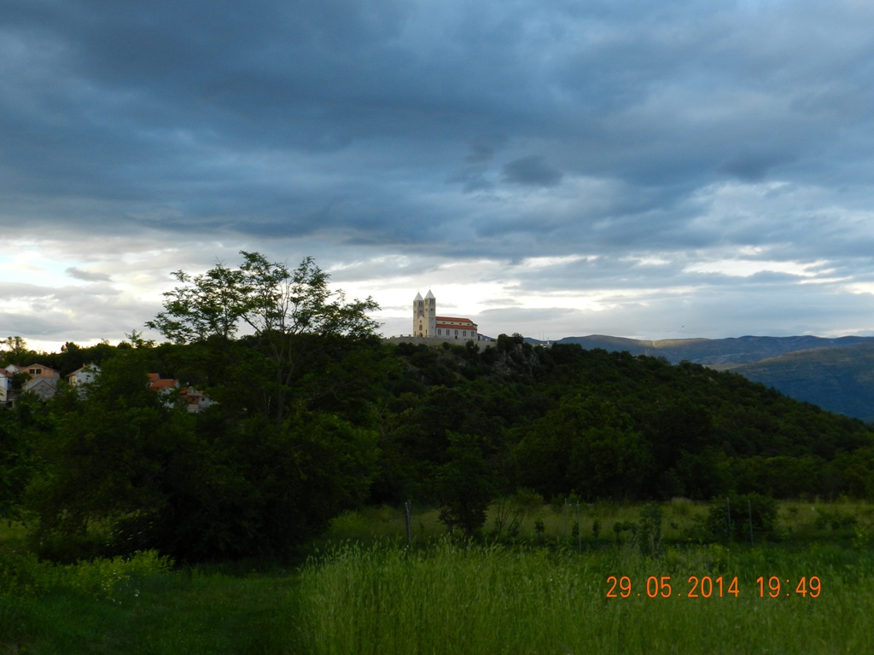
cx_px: 437
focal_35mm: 38
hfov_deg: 49.0
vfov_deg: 37.7
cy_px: 328
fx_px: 959
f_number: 4
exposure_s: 1/160
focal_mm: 6.7
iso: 160
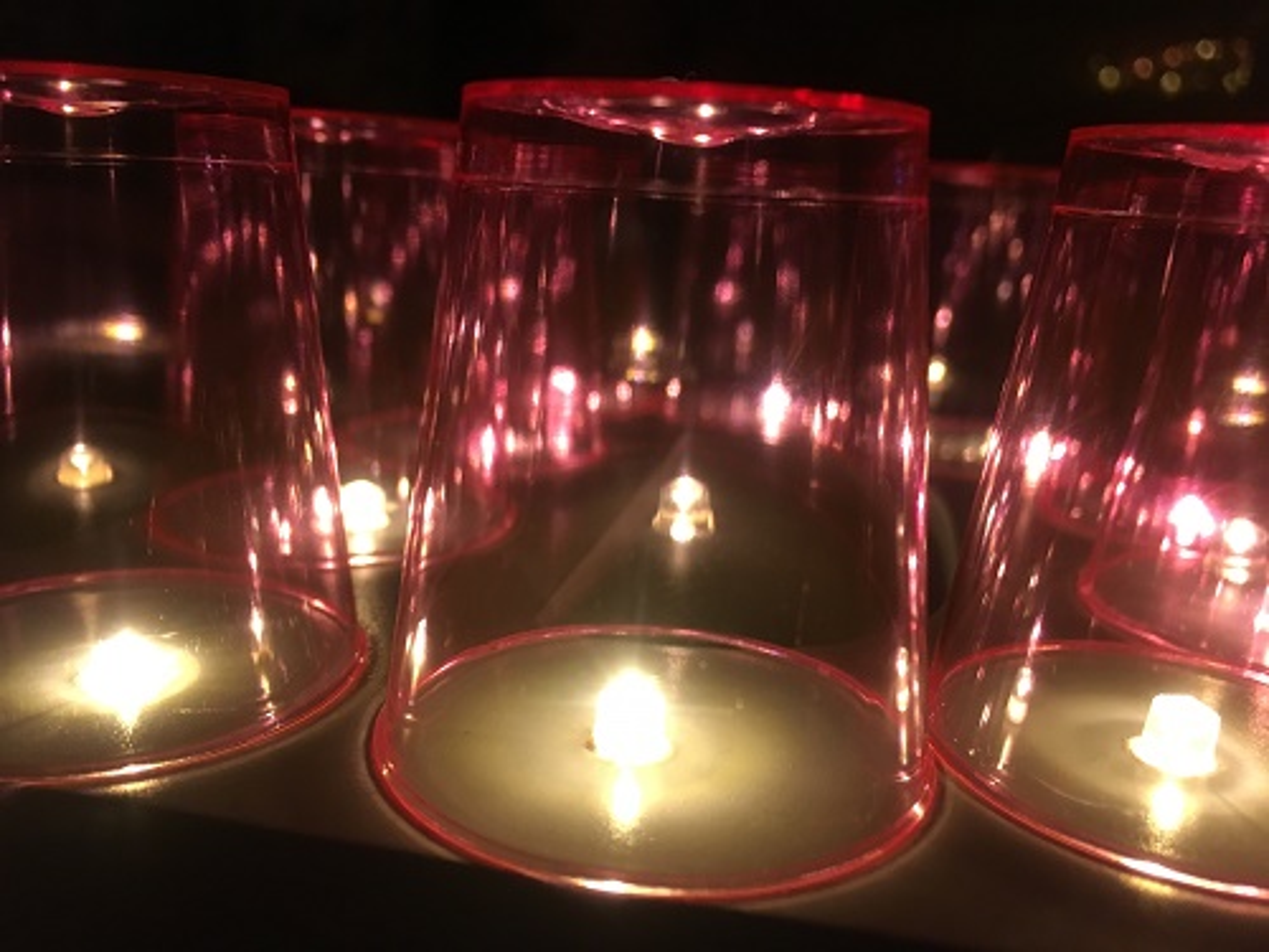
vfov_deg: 48.2
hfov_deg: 61.7
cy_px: 476
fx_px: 1063
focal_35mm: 29
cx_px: 634
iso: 200
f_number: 2.2
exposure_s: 1/33
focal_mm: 4.15
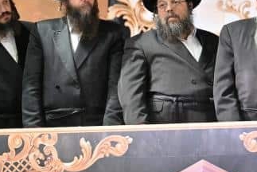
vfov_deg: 3.6
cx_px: 105
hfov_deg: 5.4
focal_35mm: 380
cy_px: 41
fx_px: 2715
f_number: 2.8
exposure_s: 1/250
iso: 1250
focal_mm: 120
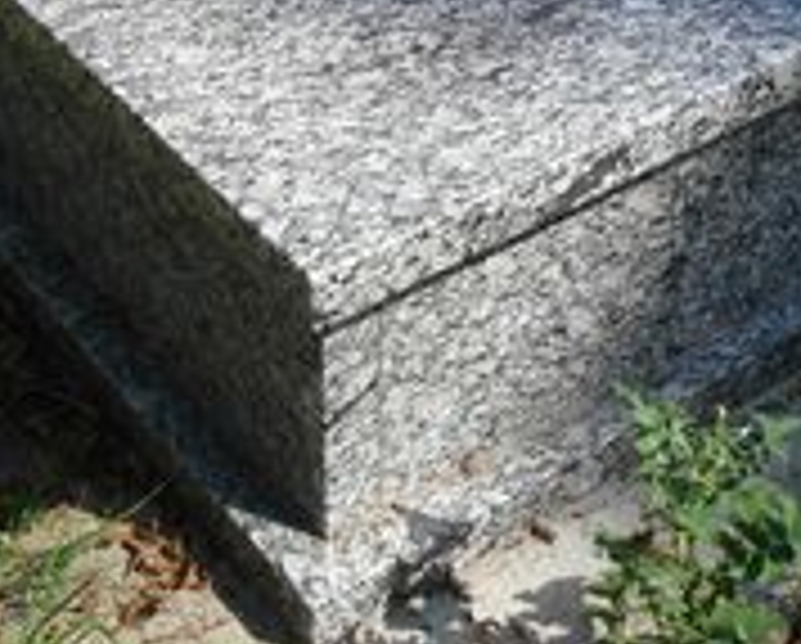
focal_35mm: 84
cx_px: 495
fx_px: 1995
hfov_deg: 22.7
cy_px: -248
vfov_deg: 17.0
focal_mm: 5.2
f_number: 4.4
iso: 80
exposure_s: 1/350
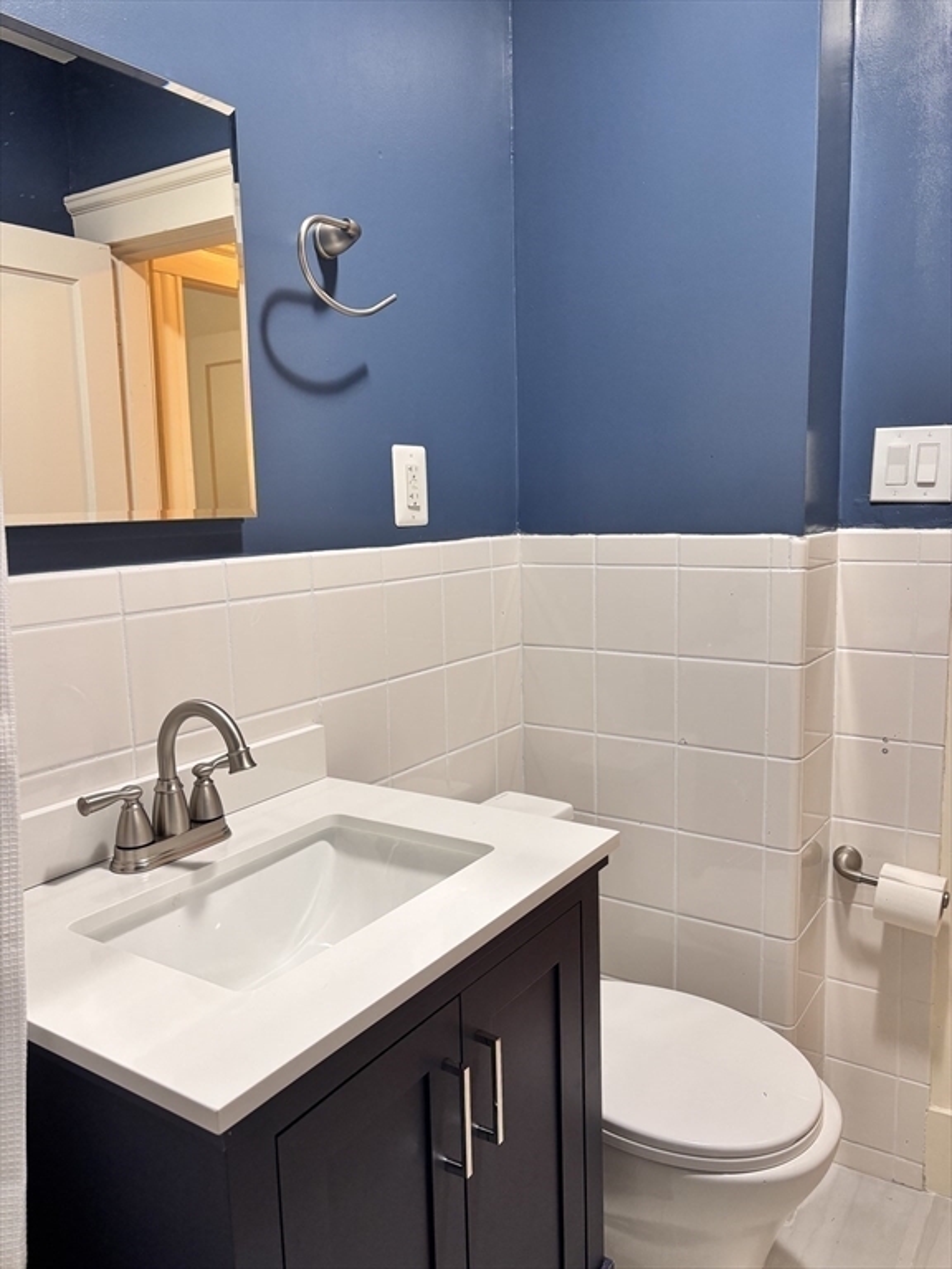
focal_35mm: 26
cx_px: 476
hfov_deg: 53.1
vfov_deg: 67.3
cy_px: 634
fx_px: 953
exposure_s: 1/60
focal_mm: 5.96
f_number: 1.6
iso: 100
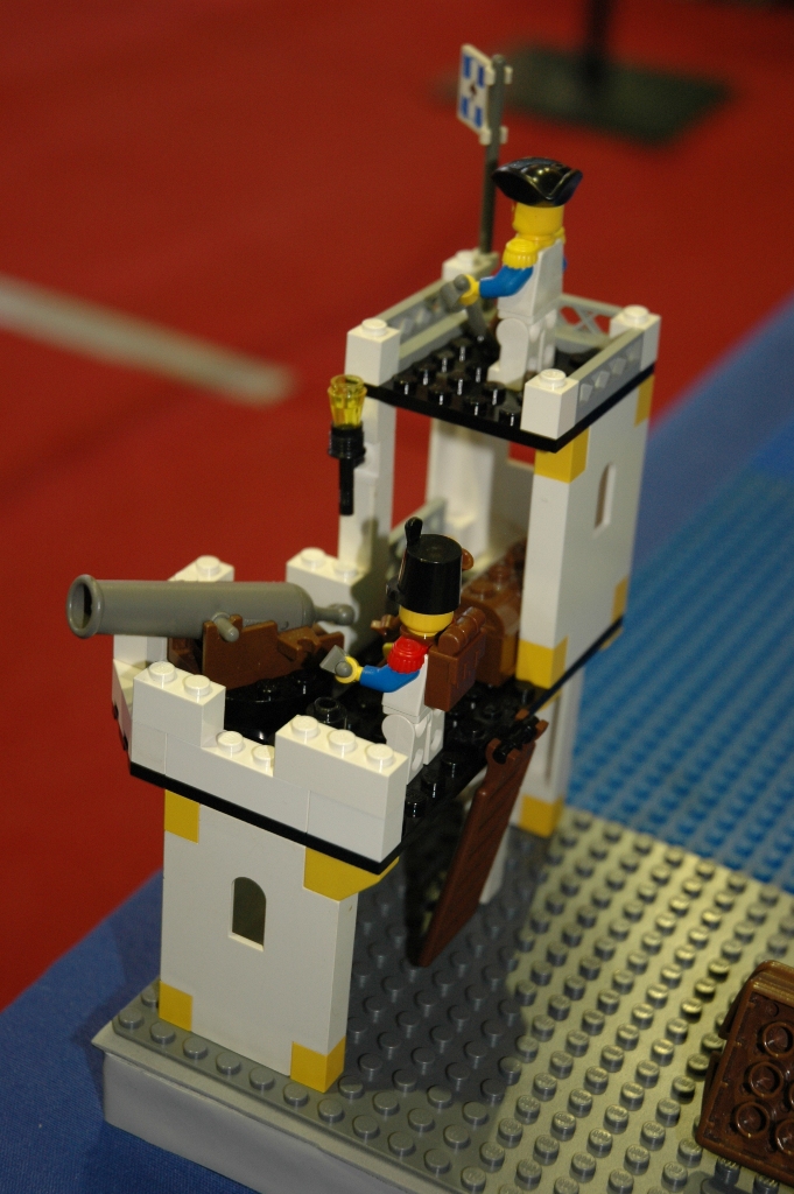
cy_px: 597
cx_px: 397
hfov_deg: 19.7
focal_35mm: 69
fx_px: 2286
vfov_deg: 29.3
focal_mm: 46
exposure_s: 1/15
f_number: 4.5
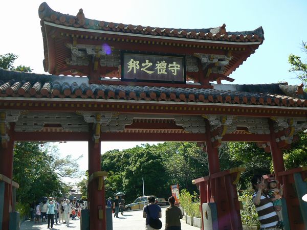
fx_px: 319
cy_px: 115
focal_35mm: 36
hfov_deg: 51.4
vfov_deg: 39.7
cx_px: 154
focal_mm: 6
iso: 100
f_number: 4
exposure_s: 1/640
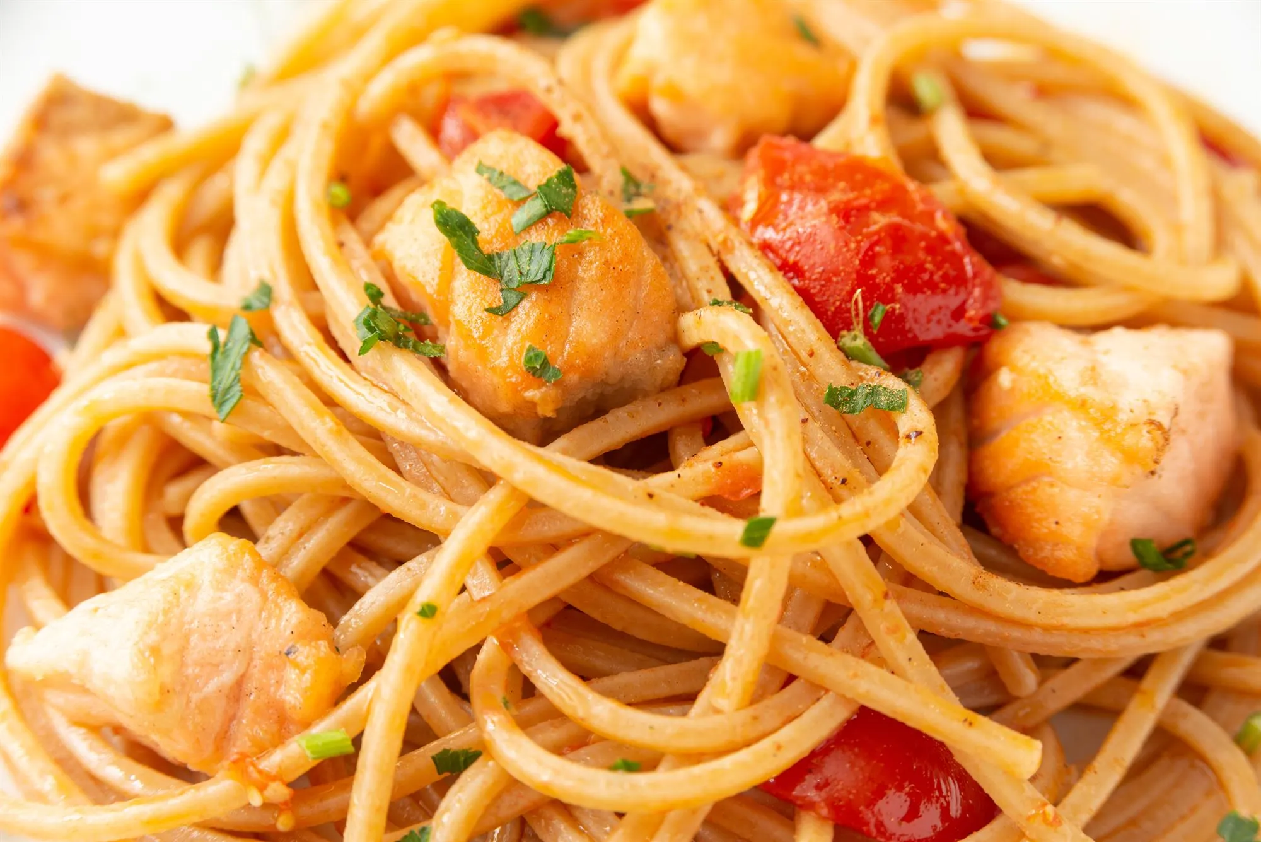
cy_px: 421
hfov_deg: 19.4
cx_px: 630
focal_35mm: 105
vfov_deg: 13.1
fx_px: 3679
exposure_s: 1/100
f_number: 8
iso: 100
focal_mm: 105
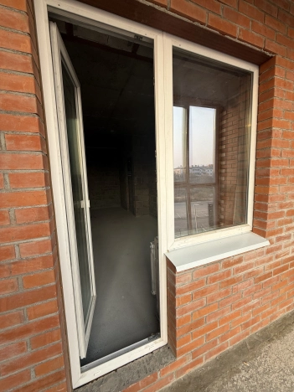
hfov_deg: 85.7
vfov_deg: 102.1
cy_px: 196
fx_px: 159
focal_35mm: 14
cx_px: 147
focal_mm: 2.22
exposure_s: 1/155
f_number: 2.2
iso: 50
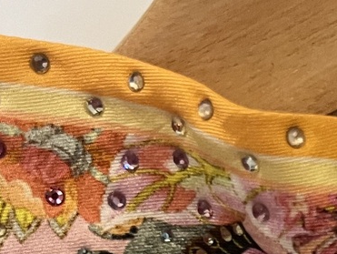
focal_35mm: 112
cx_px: 434
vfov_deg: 12.5
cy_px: 401
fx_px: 1091
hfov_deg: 16.6
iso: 320
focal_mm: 5.1
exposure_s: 1/50
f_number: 1.6
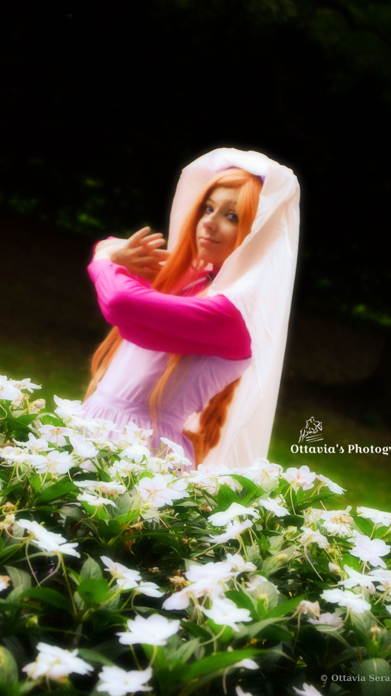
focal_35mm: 82
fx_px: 1511
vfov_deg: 25.9
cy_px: 347
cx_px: 211
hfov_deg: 14.7
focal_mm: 52
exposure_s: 1/30
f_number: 5
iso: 2500
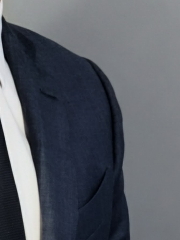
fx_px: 1304
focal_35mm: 188
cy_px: 54
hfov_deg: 7.8
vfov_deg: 10.5
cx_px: -77
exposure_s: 1/30
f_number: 2.8
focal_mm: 6.6
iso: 200
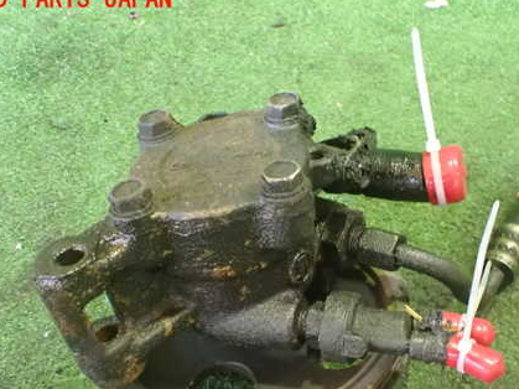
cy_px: 263
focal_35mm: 43
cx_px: 318
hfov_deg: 43.6
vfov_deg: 33.3
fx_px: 645
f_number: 2.3
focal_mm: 5.4
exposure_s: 1/30
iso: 1600
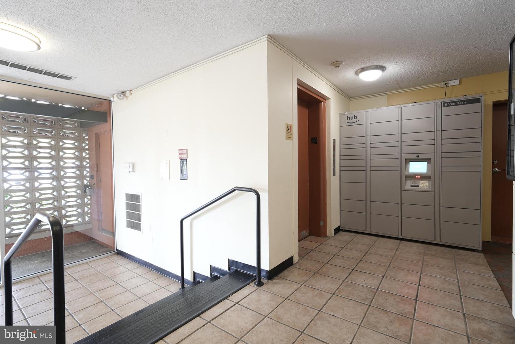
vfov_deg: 73.8
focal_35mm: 16
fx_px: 229
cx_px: 258
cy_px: 172
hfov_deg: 96.7
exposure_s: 2
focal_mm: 16
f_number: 8
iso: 100
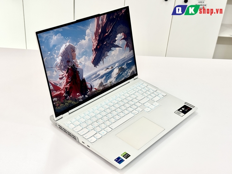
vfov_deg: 30.3
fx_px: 322
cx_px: 116
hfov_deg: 39.7
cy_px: 87
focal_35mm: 48
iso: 50
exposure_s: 1/121
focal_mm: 6.76
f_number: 1.78
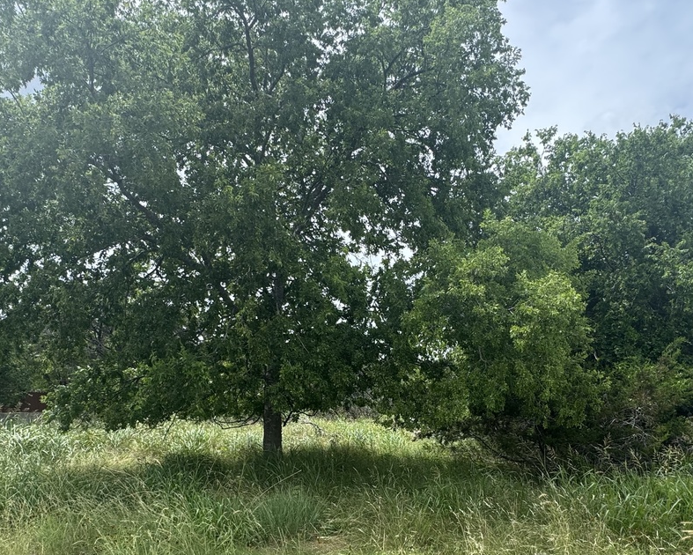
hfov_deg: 68.1
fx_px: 513
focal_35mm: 25
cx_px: 350
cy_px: 411
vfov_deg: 54.4
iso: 50
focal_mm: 2.22
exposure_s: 1/561
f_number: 2.2
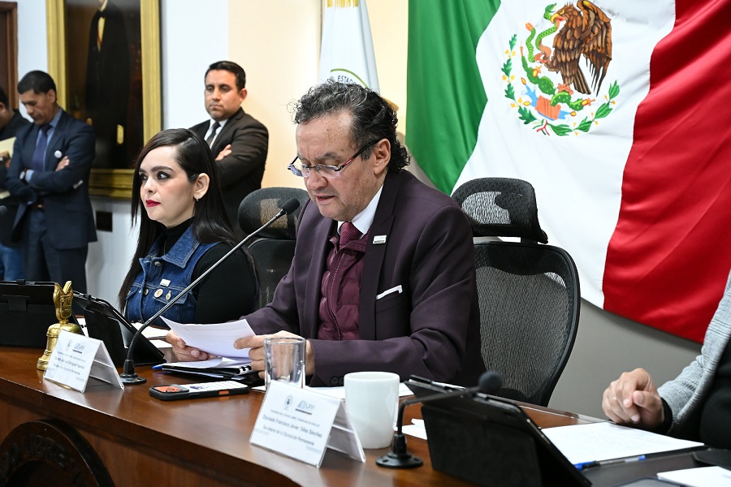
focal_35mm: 70
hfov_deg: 28.8
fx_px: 1421
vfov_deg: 19.5
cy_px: 244
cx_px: 366
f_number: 7.1
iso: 5000
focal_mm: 70
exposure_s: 1/40
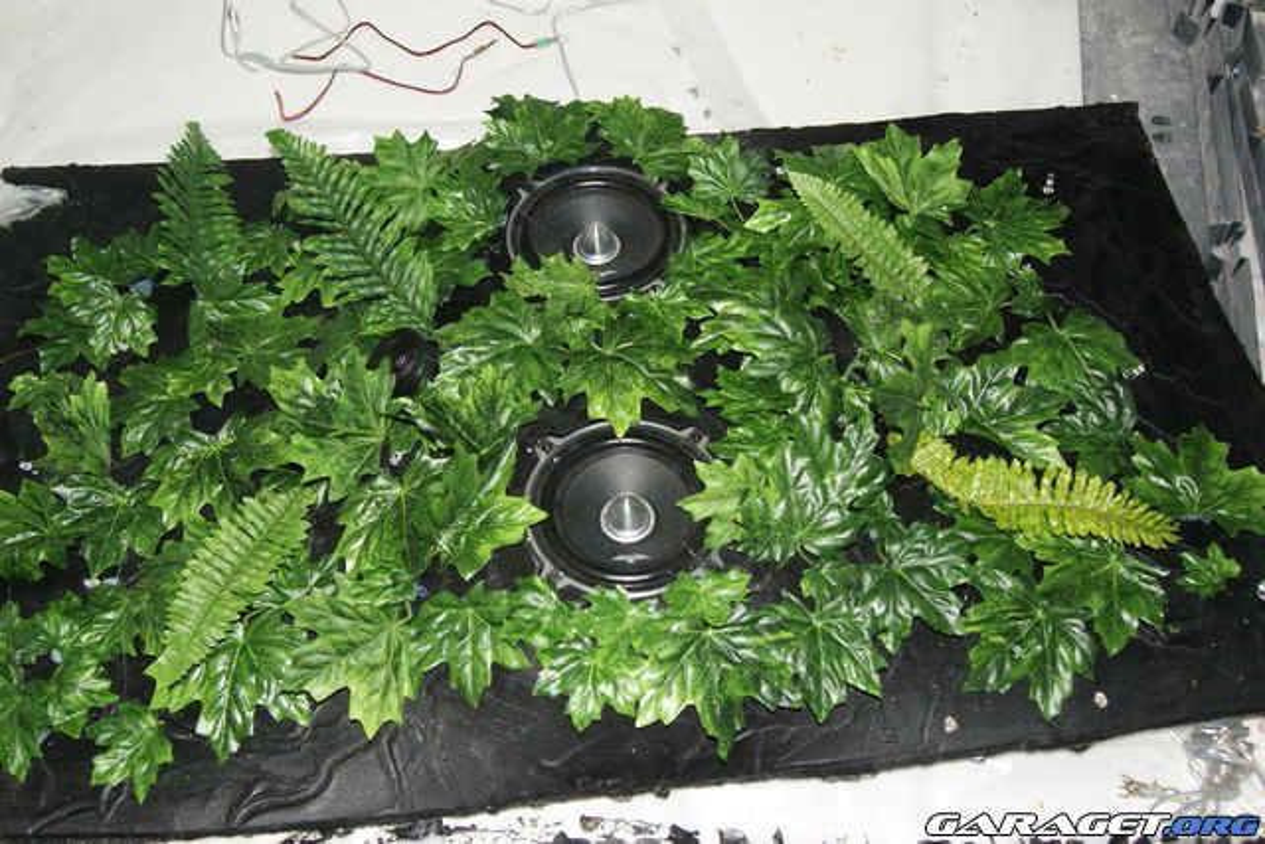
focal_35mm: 39
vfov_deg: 34.2
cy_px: 422
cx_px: 632
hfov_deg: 49.5
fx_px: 1371
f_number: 5.6
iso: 400
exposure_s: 1/60
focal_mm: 26
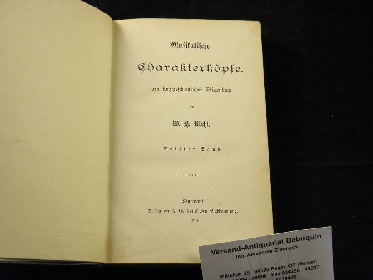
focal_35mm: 50
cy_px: 140
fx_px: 539
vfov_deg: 29.1
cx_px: 186
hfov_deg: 38.2
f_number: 4
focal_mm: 9.1
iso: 200
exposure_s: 1/50
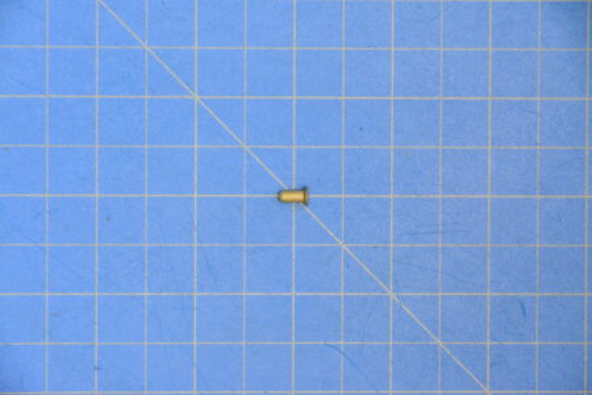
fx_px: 4933
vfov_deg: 4.6
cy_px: 198
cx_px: 296
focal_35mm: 300
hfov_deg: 6.9
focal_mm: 200
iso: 6400
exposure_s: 1/8
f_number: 8
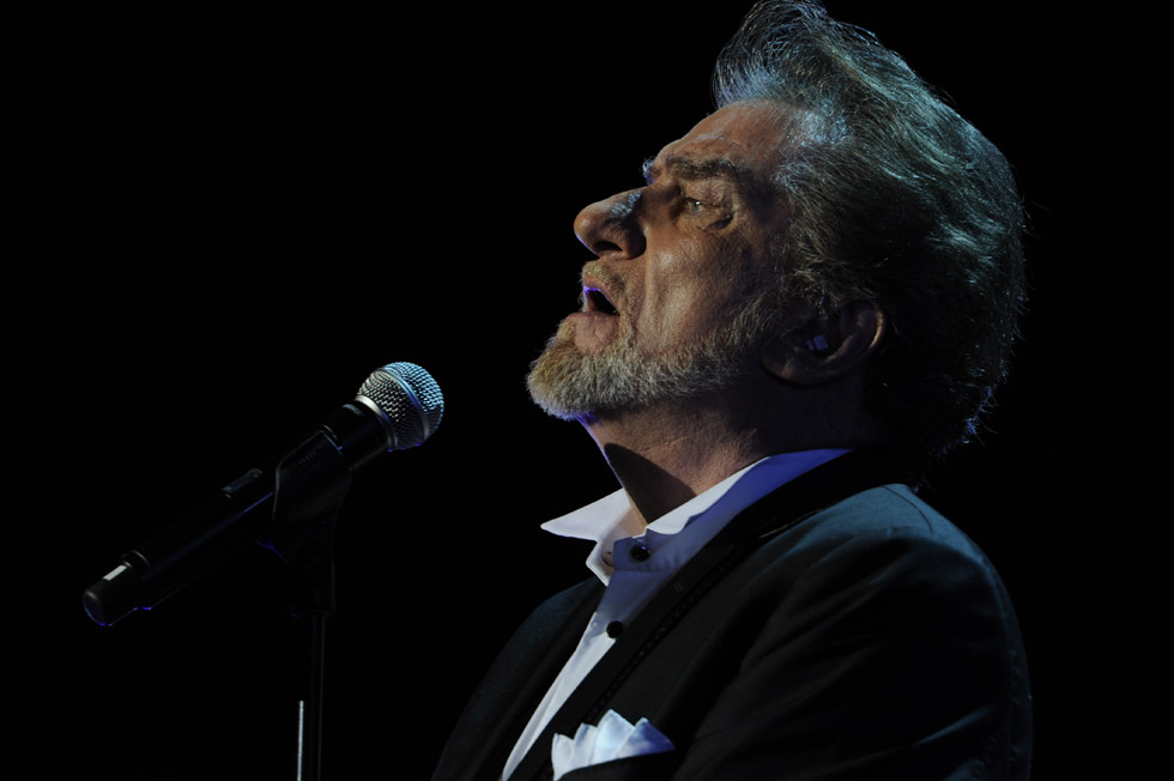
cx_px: 587
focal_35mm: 340
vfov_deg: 4.0
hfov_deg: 6.1
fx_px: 11080
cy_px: 390
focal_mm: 340
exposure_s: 1/125
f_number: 6.3
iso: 1000
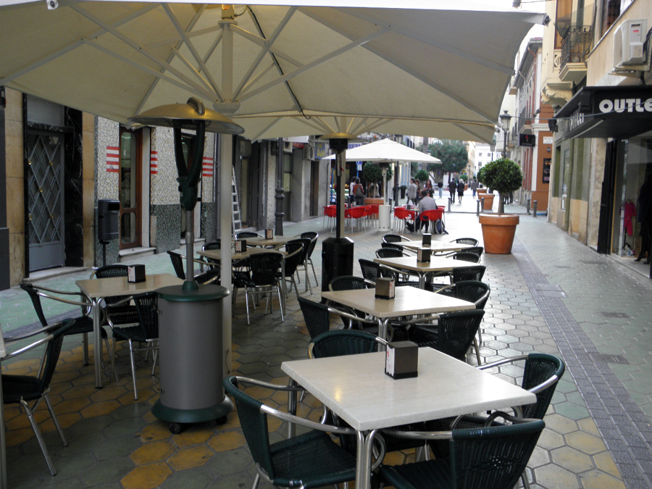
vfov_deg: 42.9
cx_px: 326
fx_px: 622
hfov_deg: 55.4
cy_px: 244
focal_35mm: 33
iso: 100
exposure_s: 1/40
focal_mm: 5.9
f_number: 3.6
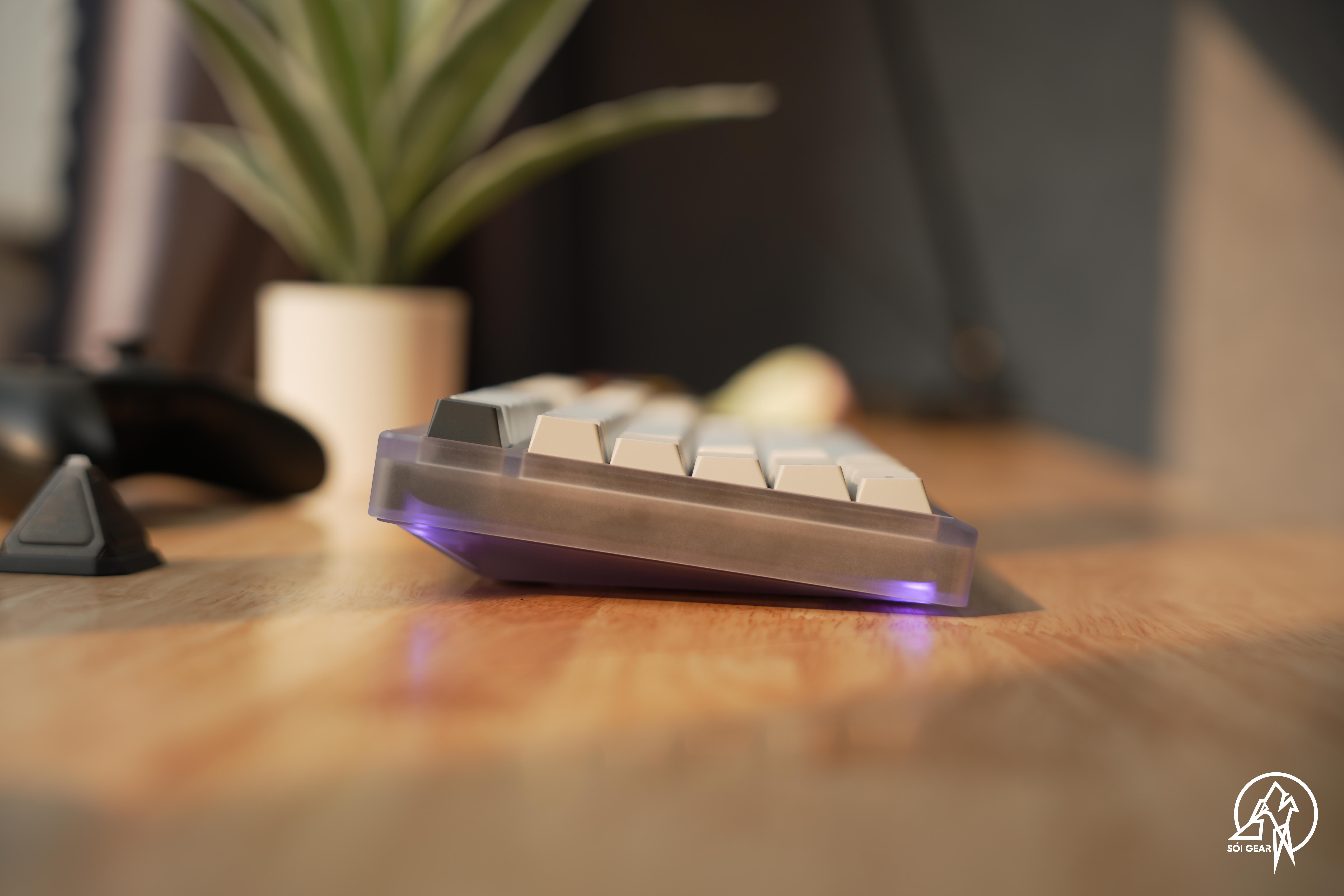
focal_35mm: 51
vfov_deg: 26.7
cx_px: 672
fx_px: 1889
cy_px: 448
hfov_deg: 39.2
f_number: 2.8
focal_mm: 50.6
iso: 125
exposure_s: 1/400
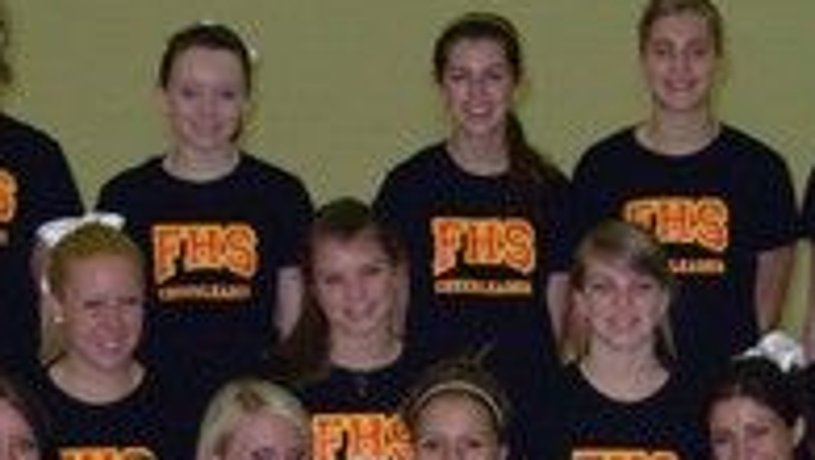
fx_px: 3028
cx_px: 345
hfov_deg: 15.3
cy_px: 500
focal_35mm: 140
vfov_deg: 8.6
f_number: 3.4
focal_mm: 10.5
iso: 200
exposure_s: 1/166
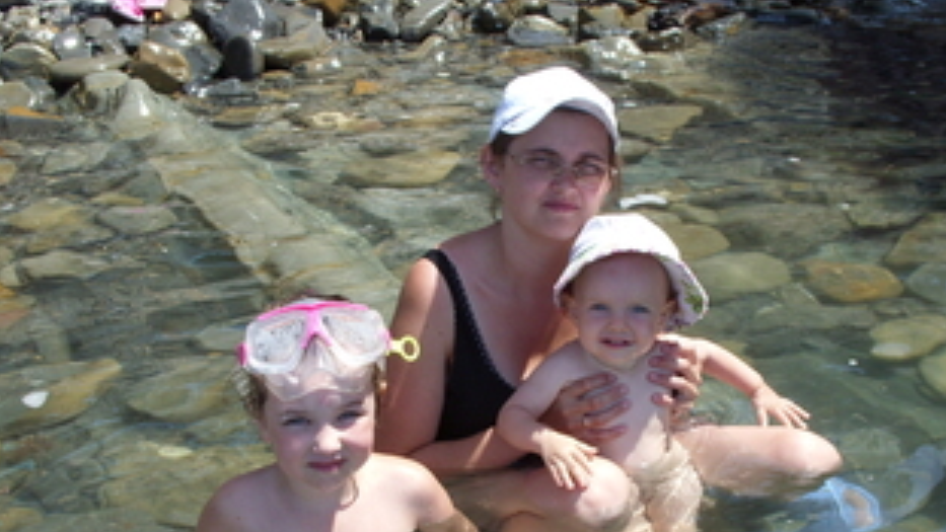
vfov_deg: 20.0
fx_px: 1505
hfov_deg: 34.8
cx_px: 535
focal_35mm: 60
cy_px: 368
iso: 50
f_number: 4.9
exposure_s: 1/323
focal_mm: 6.3
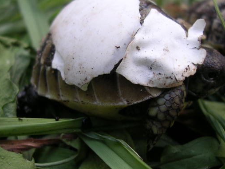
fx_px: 312
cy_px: 85
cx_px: 118
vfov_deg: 30.3
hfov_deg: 39.7
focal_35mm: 48
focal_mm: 5.8
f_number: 2.8
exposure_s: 1/138
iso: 100
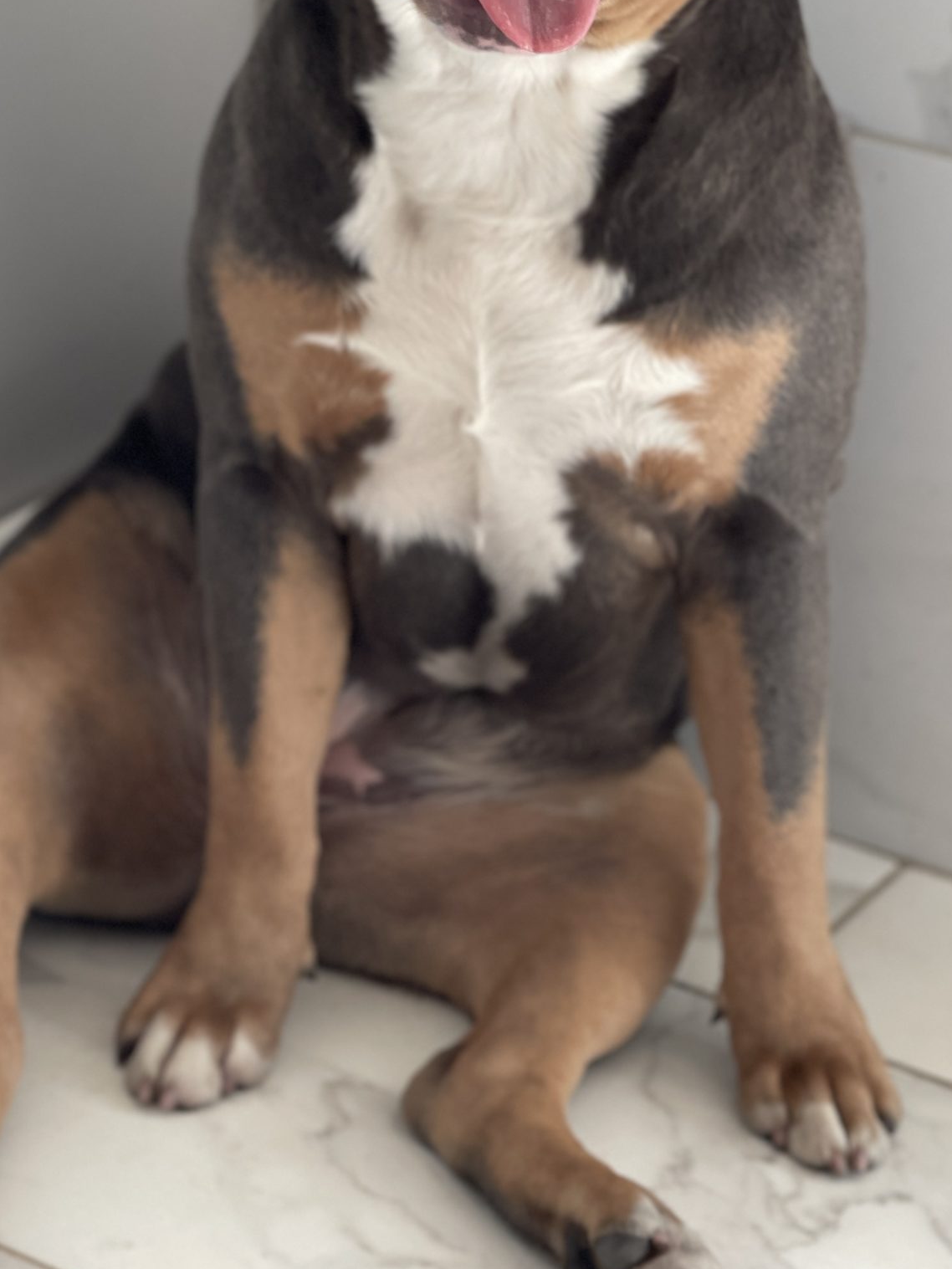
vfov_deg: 18.1
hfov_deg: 13.7
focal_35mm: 108
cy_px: 273
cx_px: 320
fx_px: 3960
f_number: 2.2
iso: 80
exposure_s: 1/121
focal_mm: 7.5
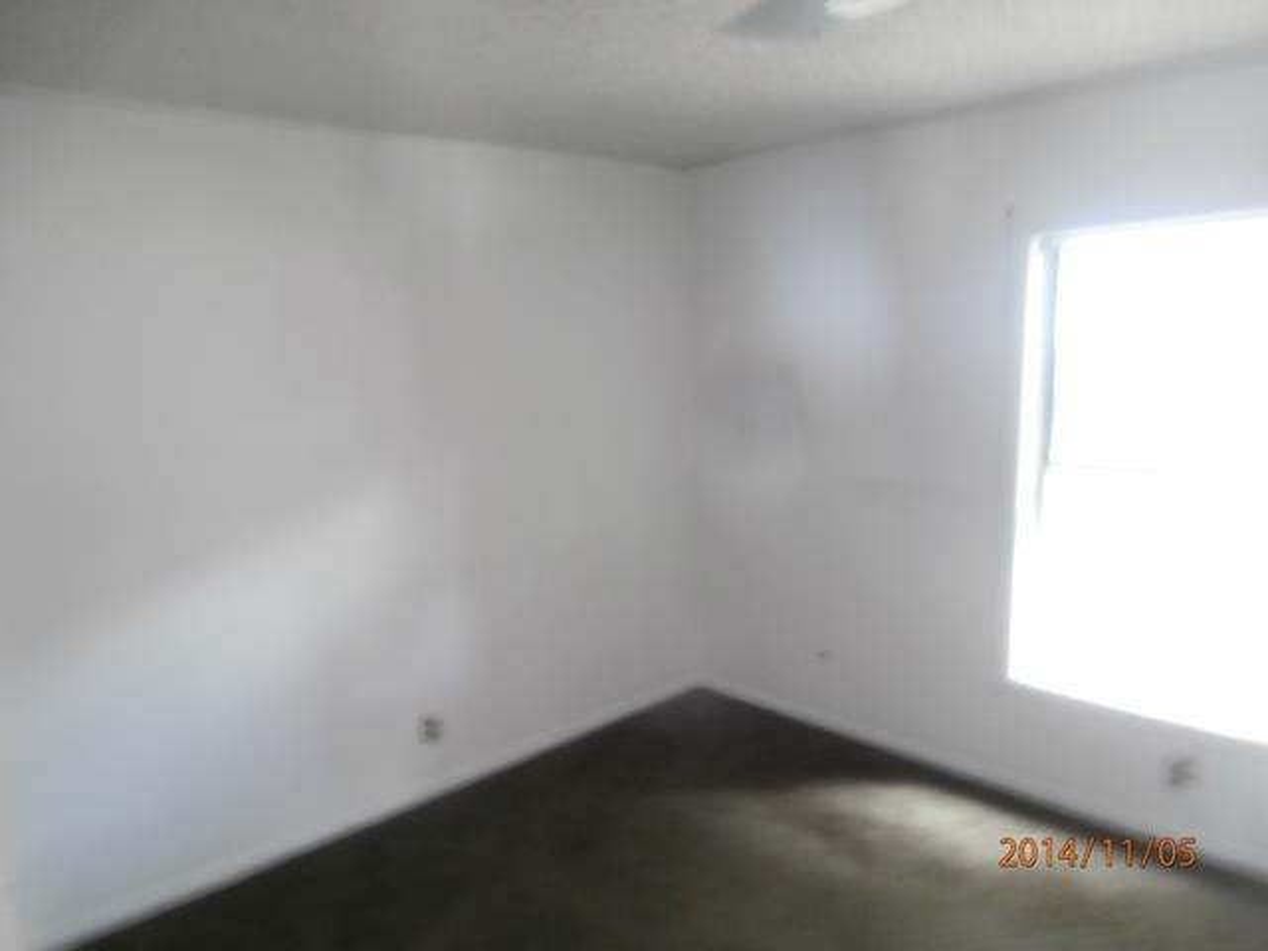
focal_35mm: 24
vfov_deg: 56.8
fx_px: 879
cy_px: 476
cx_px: 634
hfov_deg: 71.6
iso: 200
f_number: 3
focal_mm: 4.2
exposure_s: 1/4
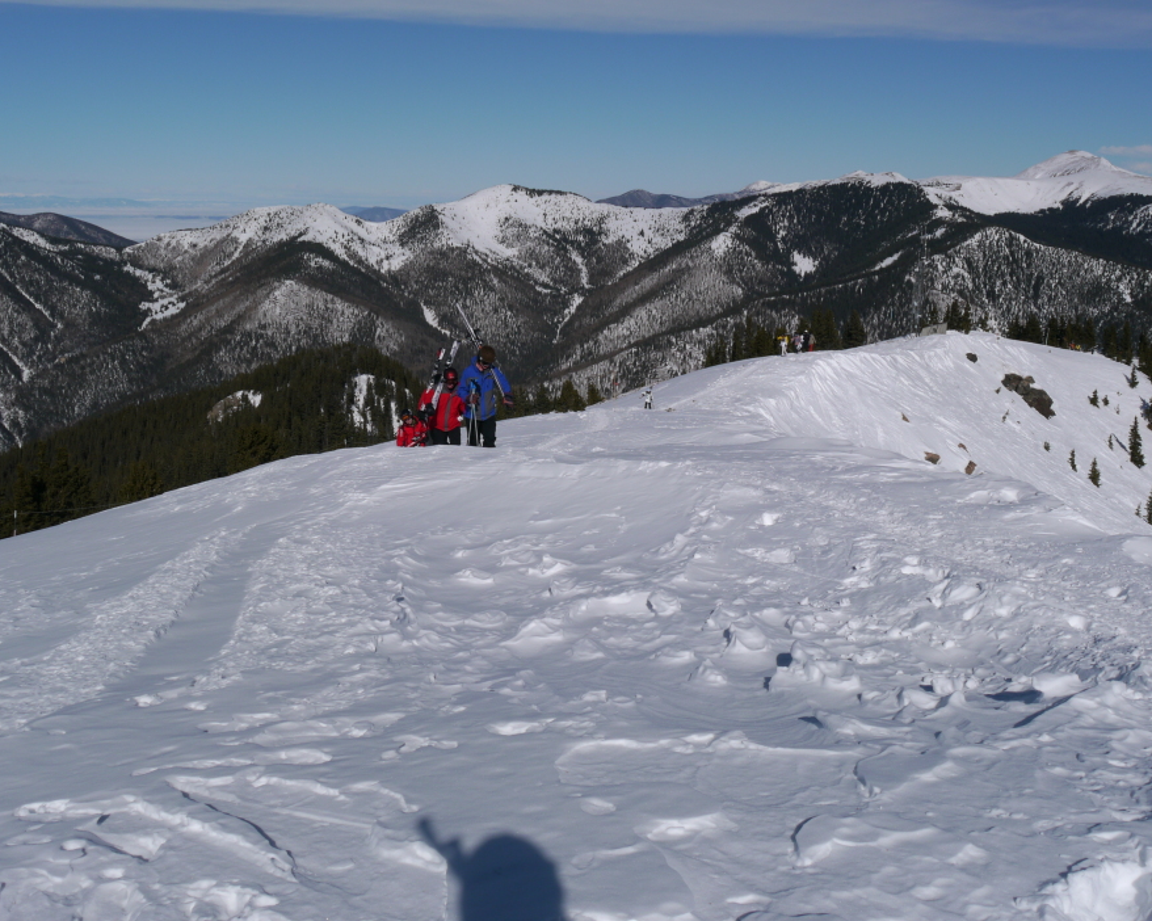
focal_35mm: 41
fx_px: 1398
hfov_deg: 44.8
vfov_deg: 36.5
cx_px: 610
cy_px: 425
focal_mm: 18
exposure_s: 1/800
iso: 100
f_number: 11
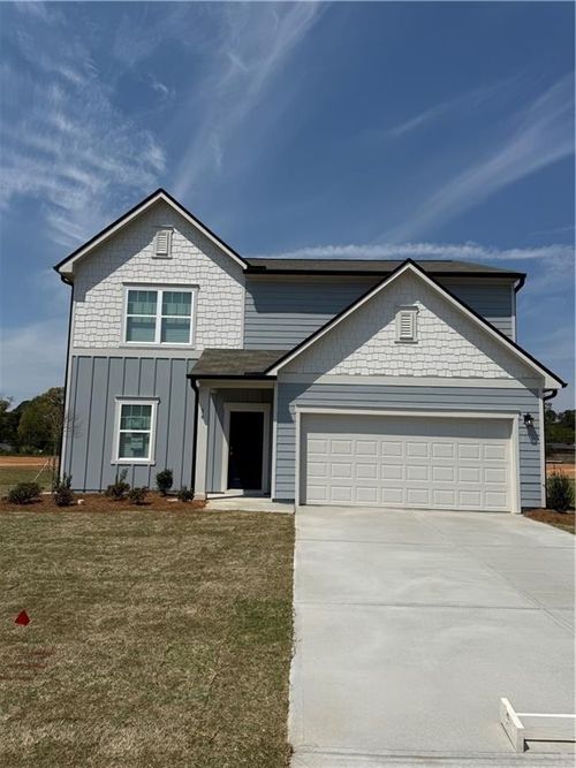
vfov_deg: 71.6
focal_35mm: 24
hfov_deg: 56.8
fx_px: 533
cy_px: 384
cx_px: 288
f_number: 1.78
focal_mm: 6.76
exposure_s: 1/10309
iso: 80
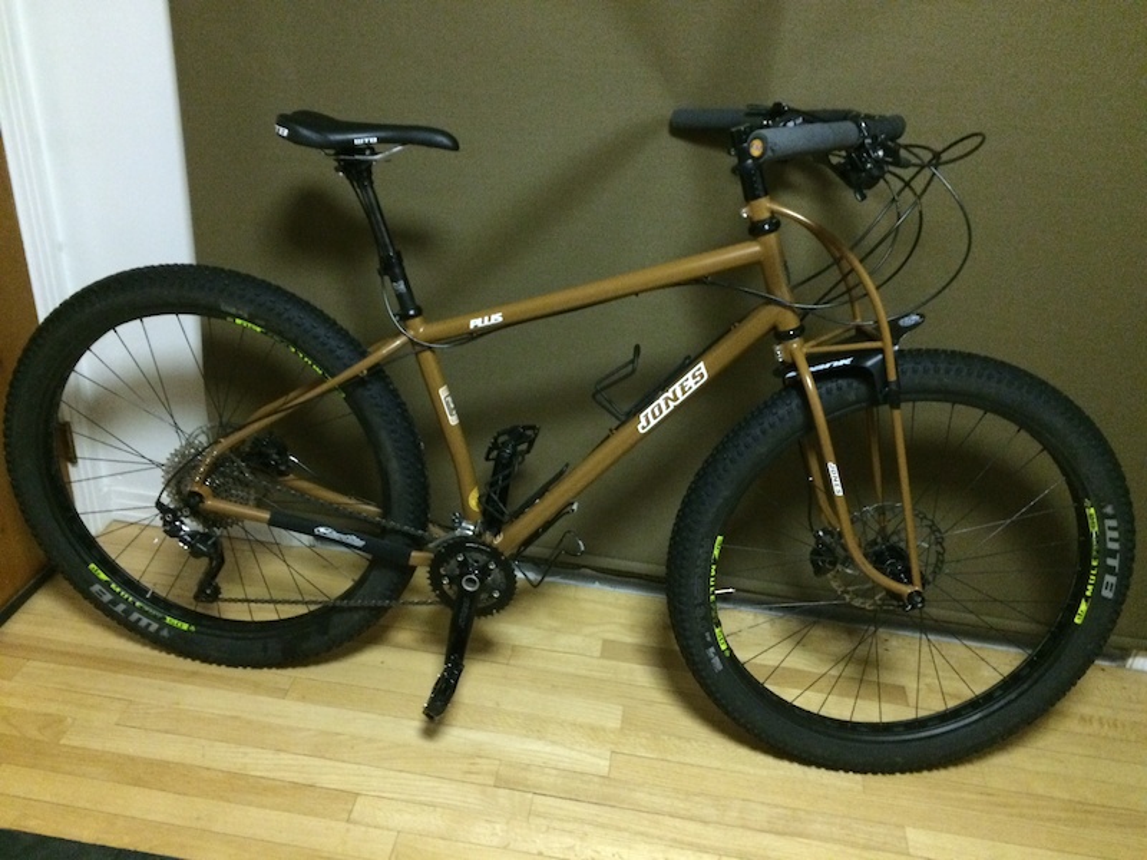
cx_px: 574
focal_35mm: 29
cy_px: 430
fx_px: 961
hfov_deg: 61.7
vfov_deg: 48.2
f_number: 2.2
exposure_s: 1/15
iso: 400
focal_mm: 4.15
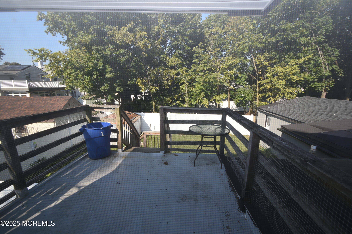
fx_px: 147
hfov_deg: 100.4
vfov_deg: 77.3
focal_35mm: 15
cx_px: 176
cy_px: 117
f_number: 5.6
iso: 100
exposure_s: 1/200
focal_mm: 10
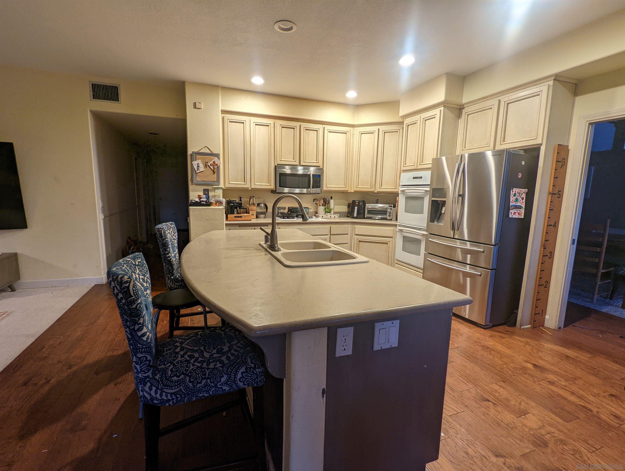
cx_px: 312
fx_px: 289
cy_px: 236
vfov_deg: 78.2
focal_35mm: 16
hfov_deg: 94.4
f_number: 2.2
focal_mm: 2.35
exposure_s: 1/24
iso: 70
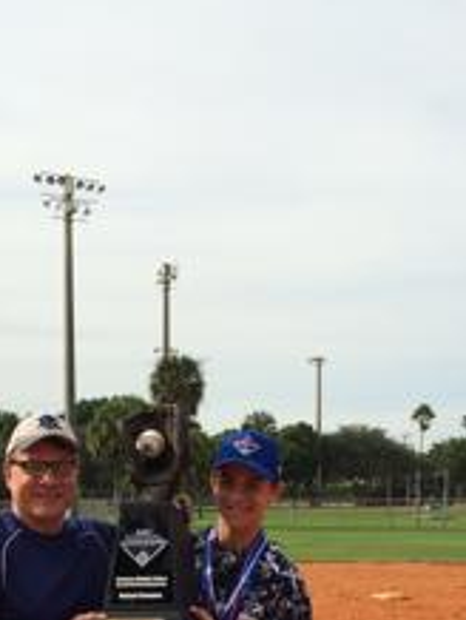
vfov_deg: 25.3
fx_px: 1308
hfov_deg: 20.1
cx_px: 126
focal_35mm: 73
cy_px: 629
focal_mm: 4.15
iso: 32
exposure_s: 1/2283
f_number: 2.2
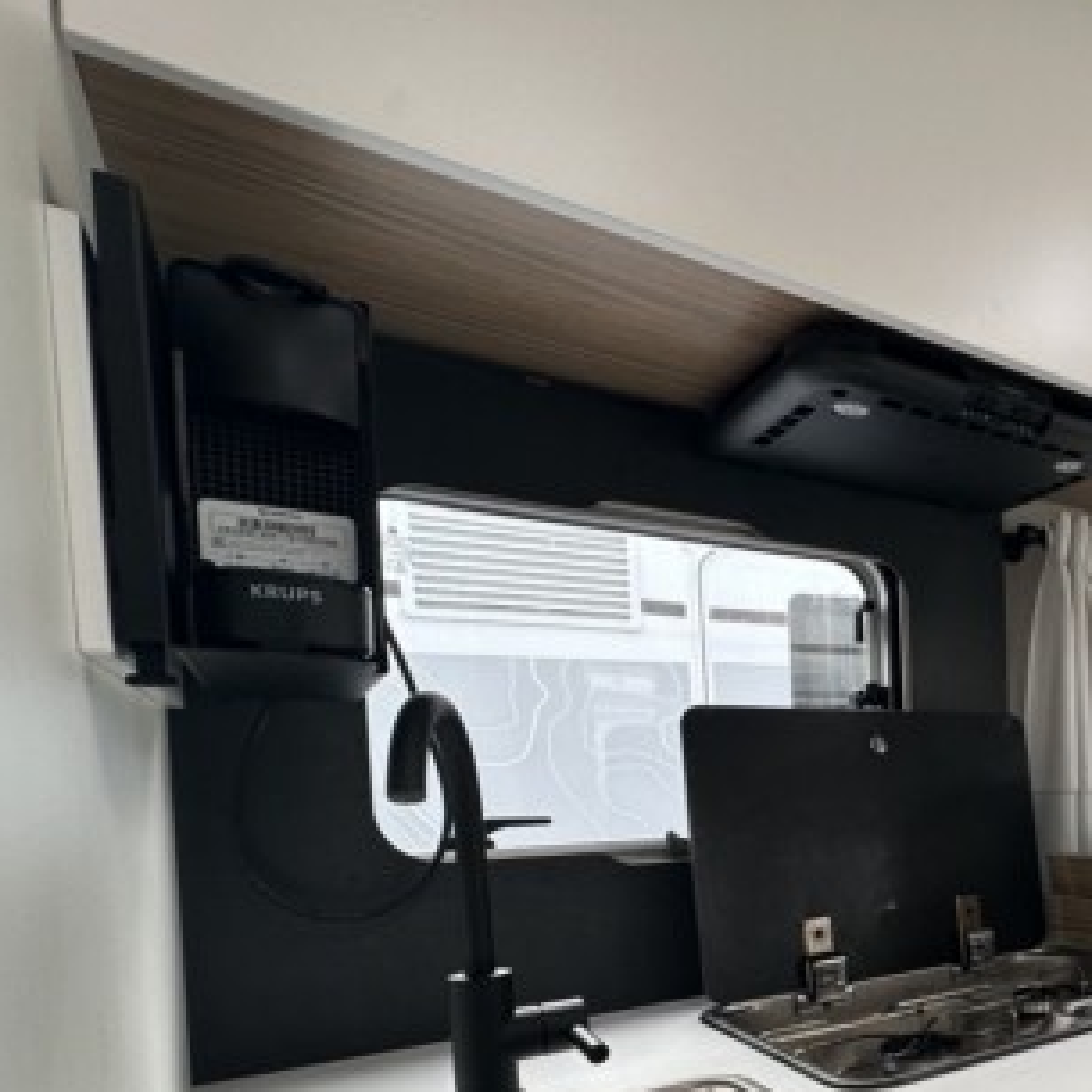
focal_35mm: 26
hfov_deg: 50.4
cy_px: 823
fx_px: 928
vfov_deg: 57.7
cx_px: 1071
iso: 64
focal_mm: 2.22
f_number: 2.2
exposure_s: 1/99
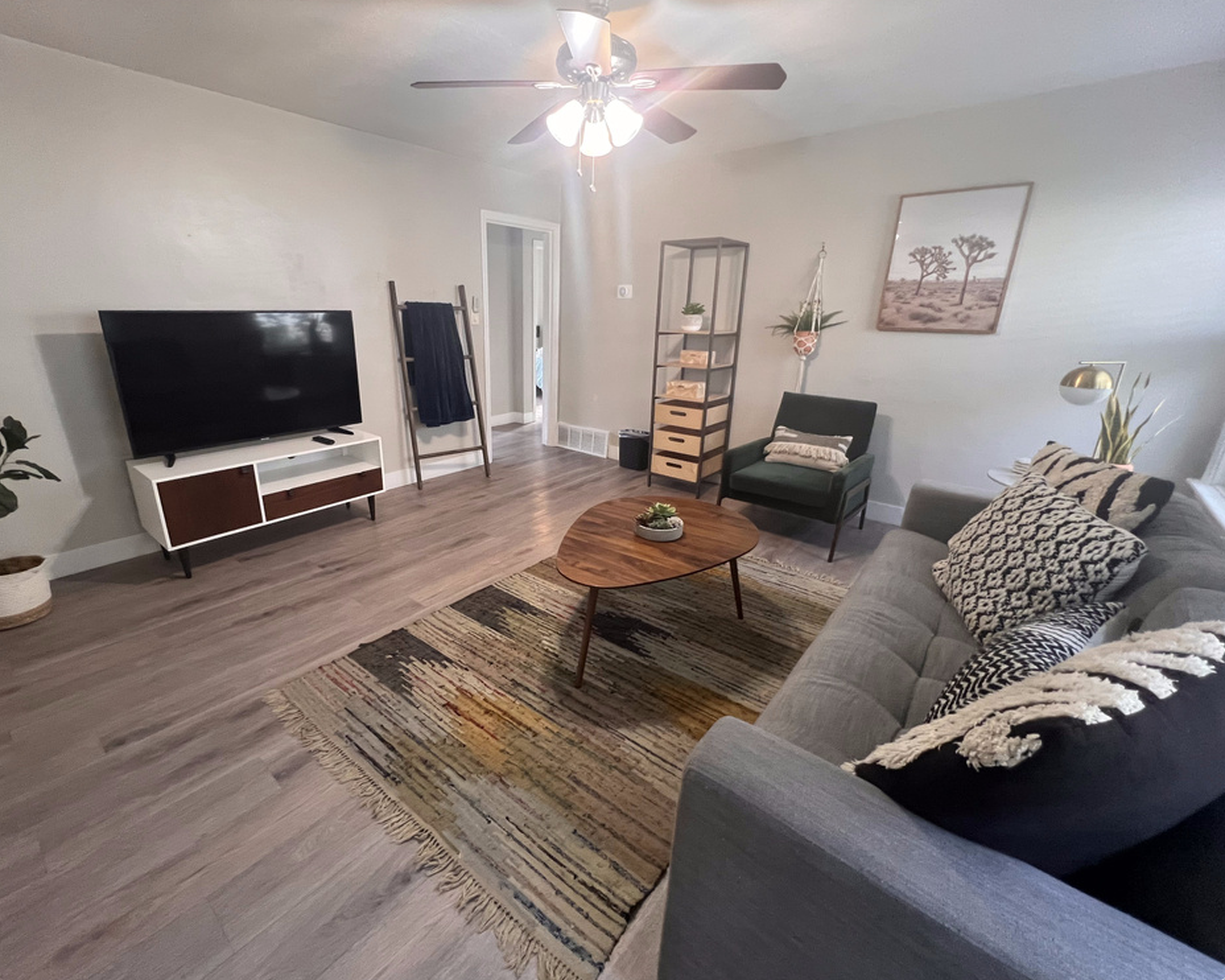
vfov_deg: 88.0
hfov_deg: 100.5
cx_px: 566
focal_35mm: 14
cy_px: 487
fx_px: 507
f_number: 1.8
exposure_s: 1/60
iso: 400
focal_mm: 1.57
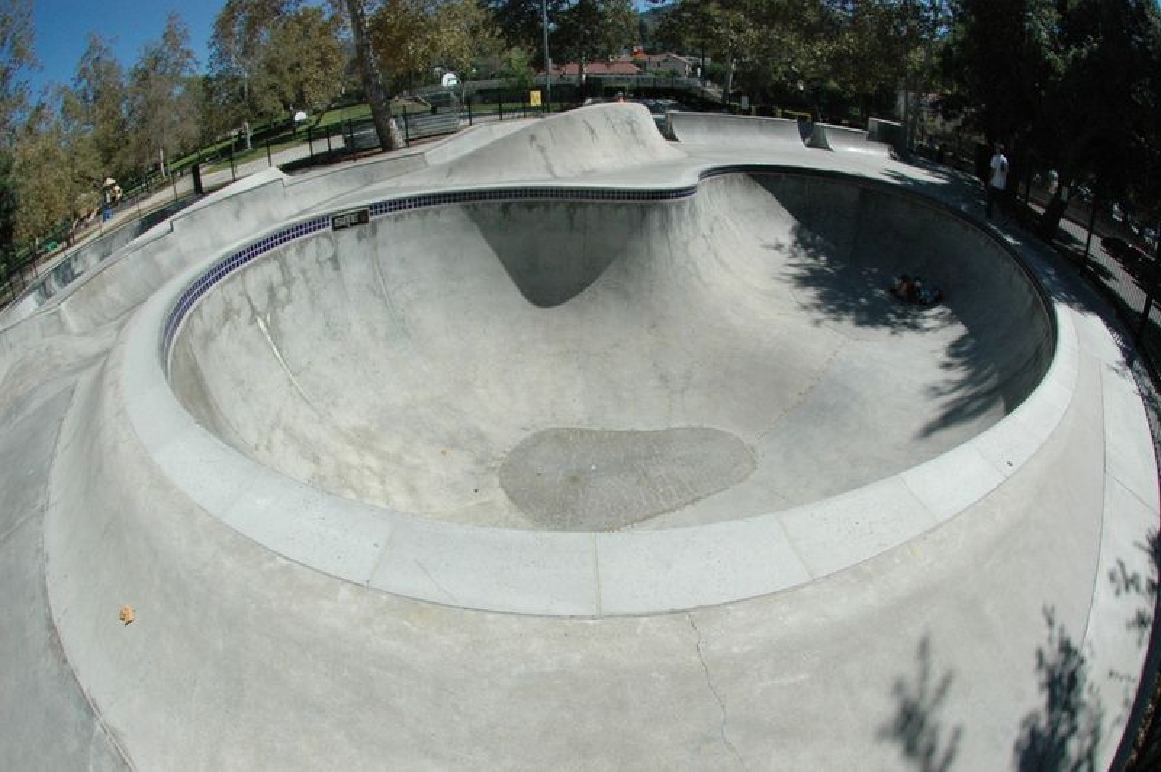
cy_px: 386
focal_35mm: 16
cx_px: 580
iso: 800
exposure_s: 1/800
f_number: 14
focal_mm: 10.5
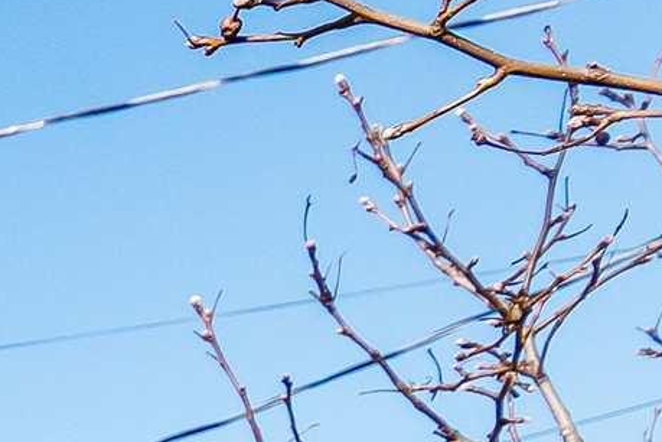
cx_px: -1387
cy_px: 1066
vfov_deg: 5.5
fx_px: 4431
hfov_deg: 7.4
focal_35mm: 241
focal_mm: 24
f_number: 5.6
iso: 400
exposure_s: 1/2000
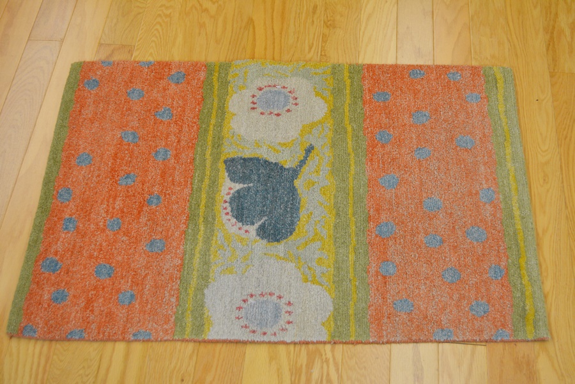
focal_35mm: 45
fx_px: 719
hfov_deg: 43.6
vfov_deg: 29.9
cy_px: 192
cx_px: 288
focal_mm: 30
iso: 560
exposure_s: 1/60
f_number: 4.5
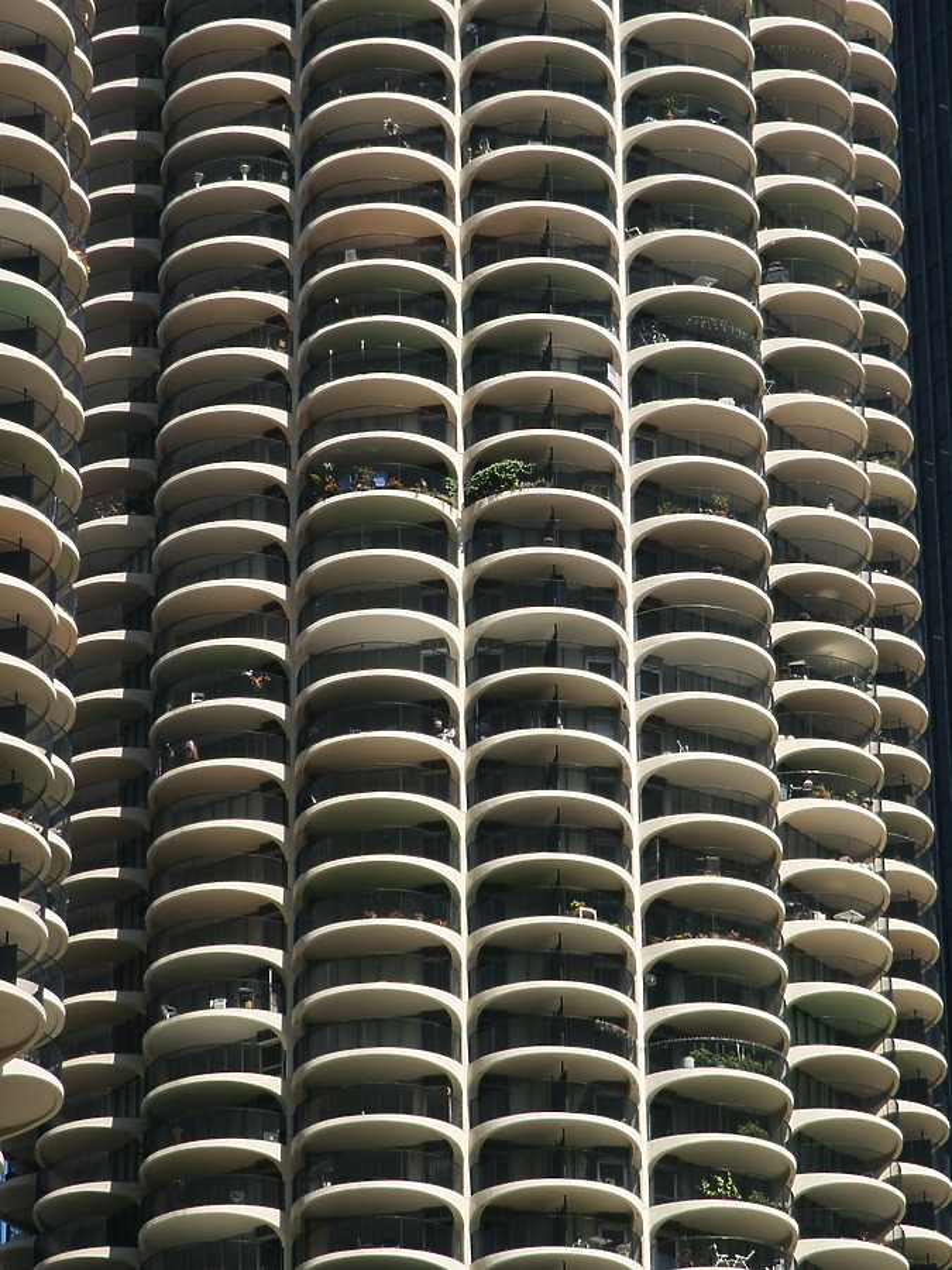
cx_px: 476
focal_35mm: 139
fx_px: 5097
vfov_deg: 14.2
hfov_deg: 10.7
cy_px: 635
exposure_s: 1/125
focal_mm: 28.23
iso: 64
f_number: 8
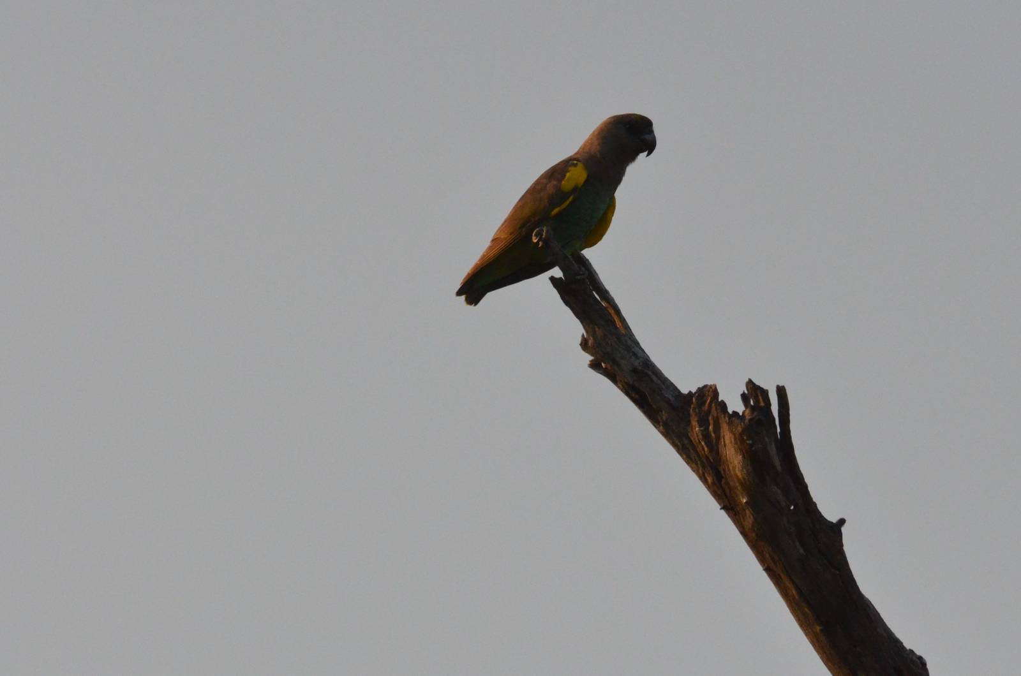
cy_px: 338
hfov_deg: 2.8
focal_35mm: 750
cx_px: 510
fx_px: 21228
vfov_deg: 1.8
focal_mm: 500
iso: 2500
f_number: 11
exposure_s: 1/2000
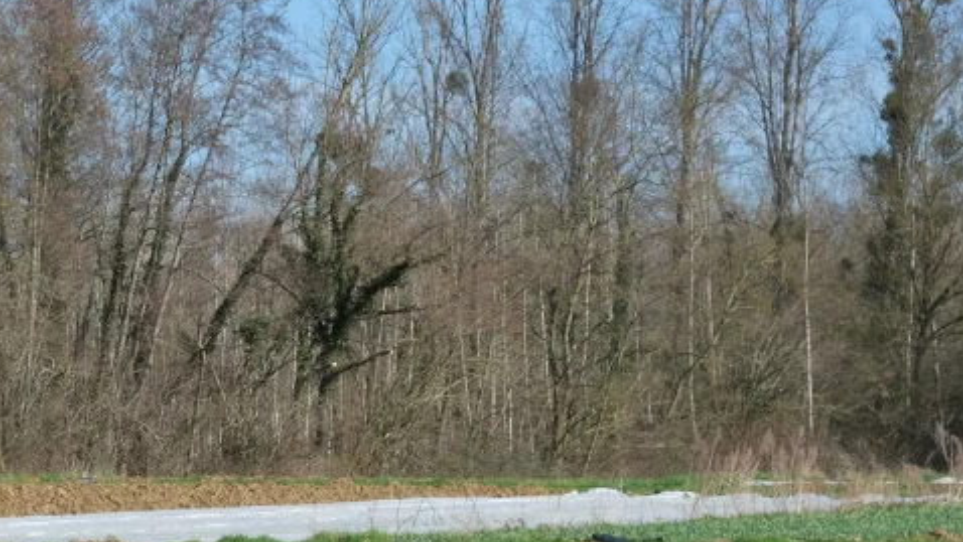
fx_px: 4648
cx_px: 105
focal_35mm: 182
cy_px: 658
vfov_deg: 6.6
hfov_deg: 11.8
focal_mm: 55
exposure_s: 1/280
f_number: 8
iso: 160
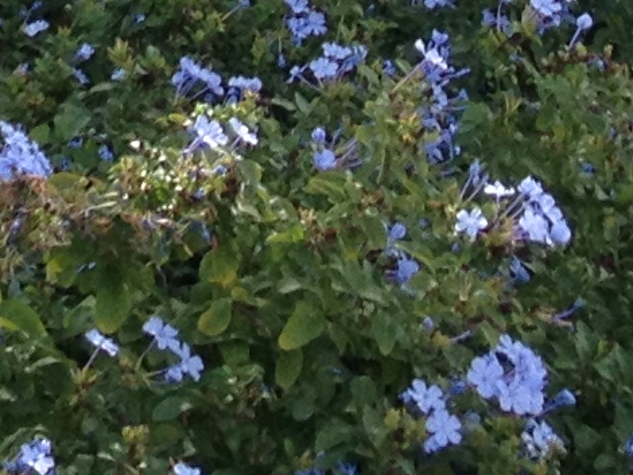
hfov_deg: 7.7
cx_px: -691
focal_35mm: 243
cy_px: -811
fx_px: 4446
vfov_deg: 5.8
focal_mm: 4.28
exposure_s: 1/581
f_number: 2.4
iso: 50
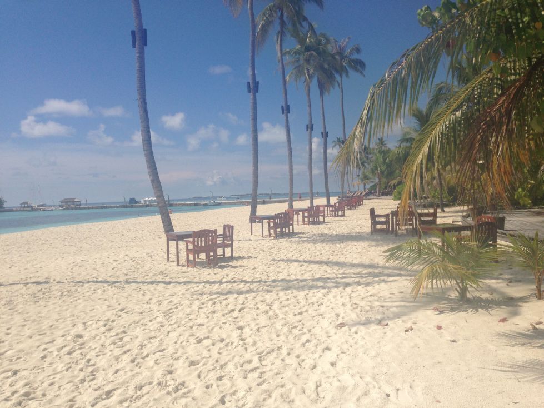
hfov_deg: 55.4
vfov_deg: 42.9
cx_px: 272
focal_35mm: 33
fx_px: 519
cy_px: 204
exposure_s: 1/3623
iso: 50
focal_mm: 4.12
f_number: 2.4
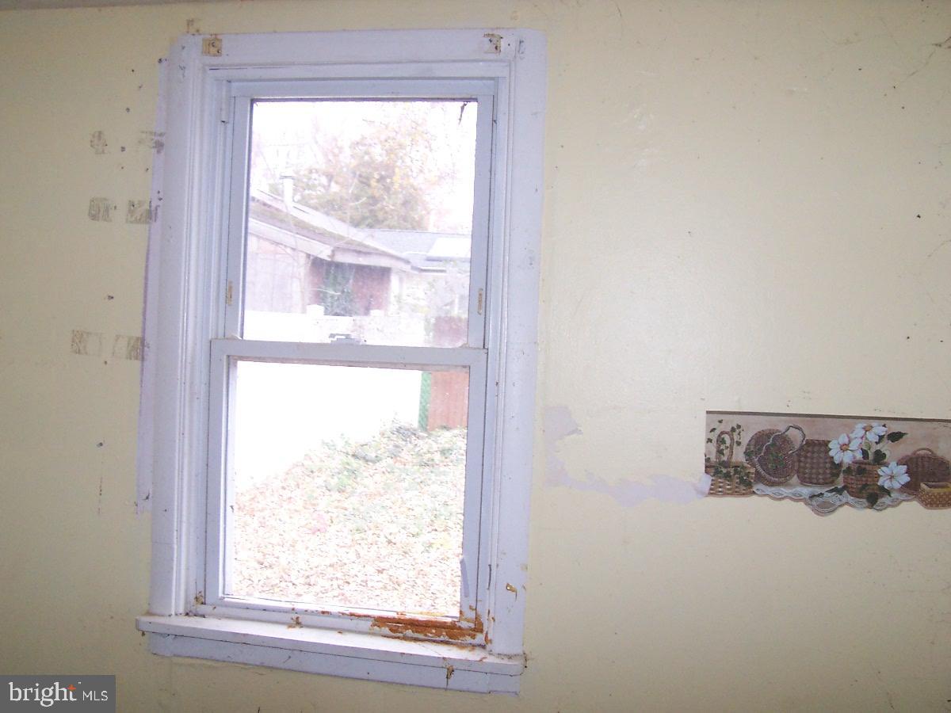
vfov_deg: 38.7
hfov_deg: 50.1
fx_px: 1016
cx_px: 476
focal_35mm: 37
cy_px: 356
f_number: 2.8
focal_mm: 5.6
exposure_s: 1/60
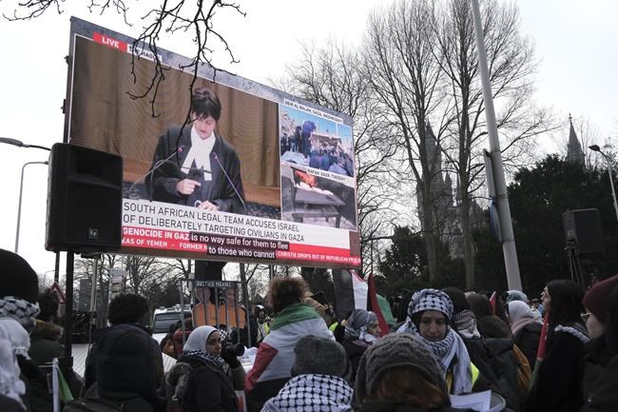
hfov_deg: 63.7
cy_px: 206
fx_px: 498
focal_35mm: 29
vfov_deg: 44.9
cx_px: 309
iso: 500
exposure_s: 1/250
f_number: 6.4
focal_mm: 19.4
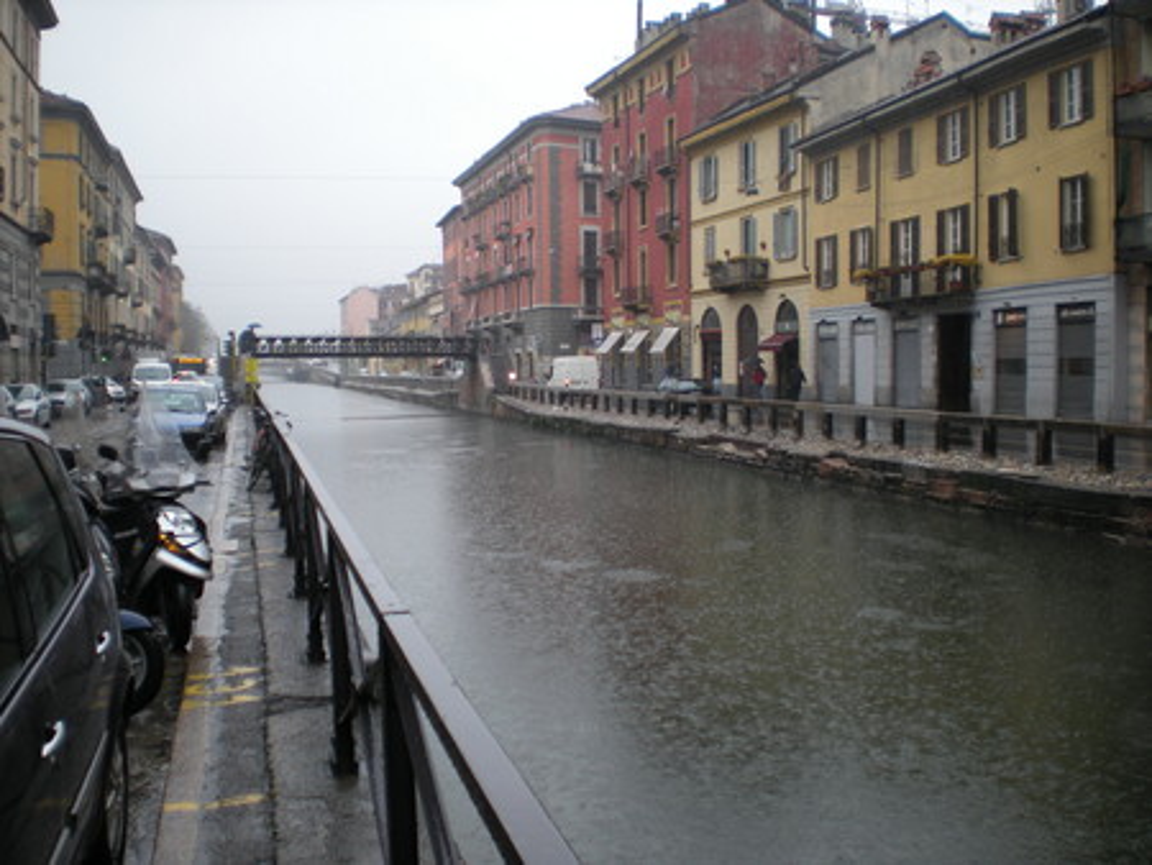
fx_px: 1265
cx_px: 576
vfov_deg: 37.8
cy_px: 432
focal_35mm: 38
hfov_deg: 49.0
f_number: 3.1
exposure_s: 1/75.1
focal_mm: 6.3
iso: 64
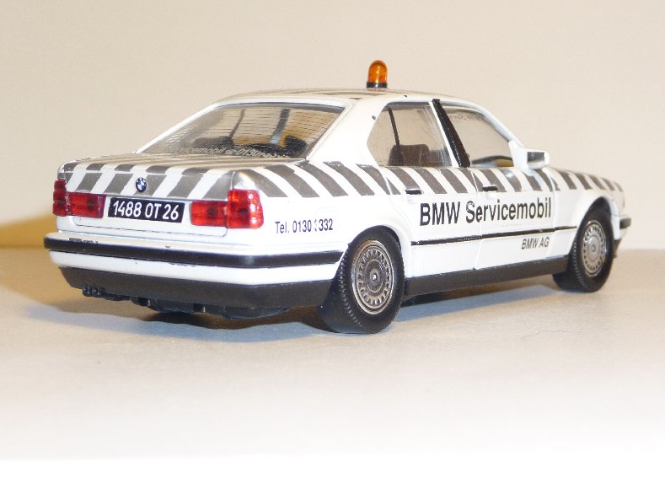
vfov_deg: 19.4
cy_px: 247
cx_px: 334
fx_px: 1460
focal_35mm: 76
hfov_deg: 25.7
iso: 100
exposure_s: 1/30
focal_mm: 9.3
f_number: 4.3
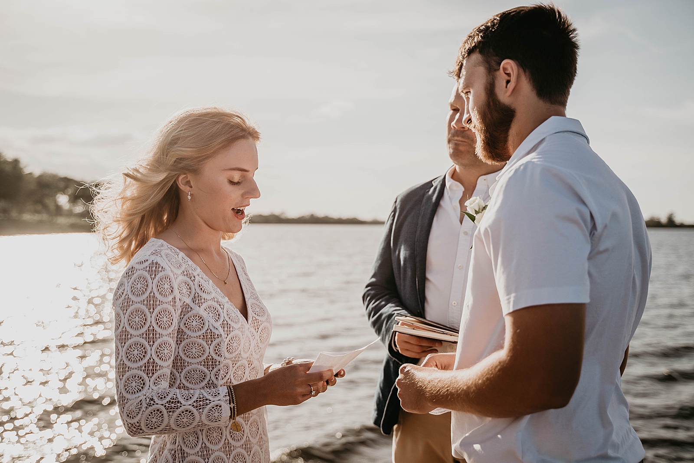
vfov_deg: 32.6
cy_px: 232
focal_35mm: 41
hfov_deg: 47.4
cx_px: 347
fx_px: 790
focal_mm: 41
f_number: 3.2
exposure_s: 1/2500
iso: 100
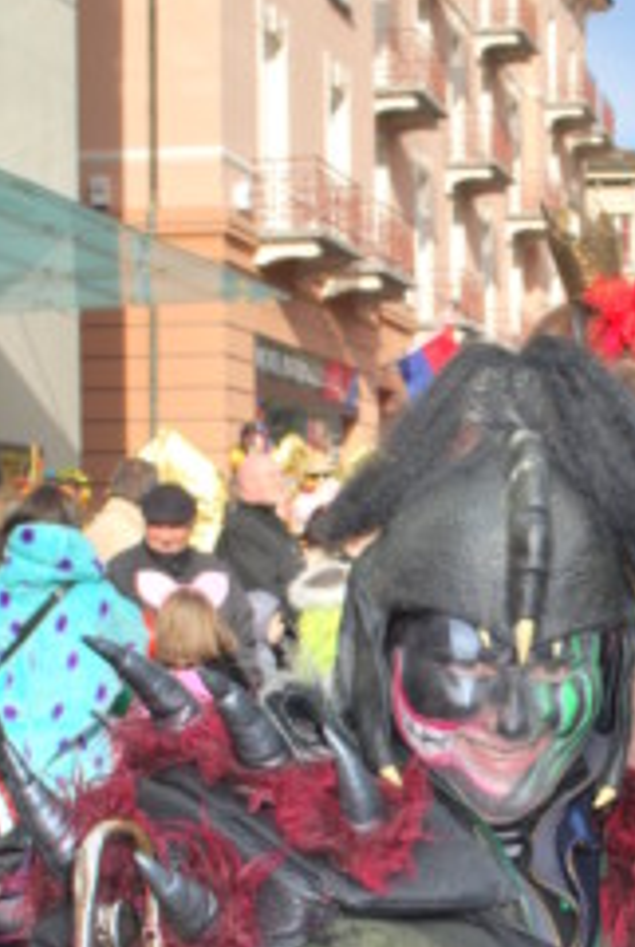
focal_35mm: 75
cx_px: 590
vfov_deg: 26.7
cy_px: 691
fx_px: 1976
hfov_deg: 17.9
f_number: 8
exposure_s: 1/200
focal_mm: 24
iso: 100
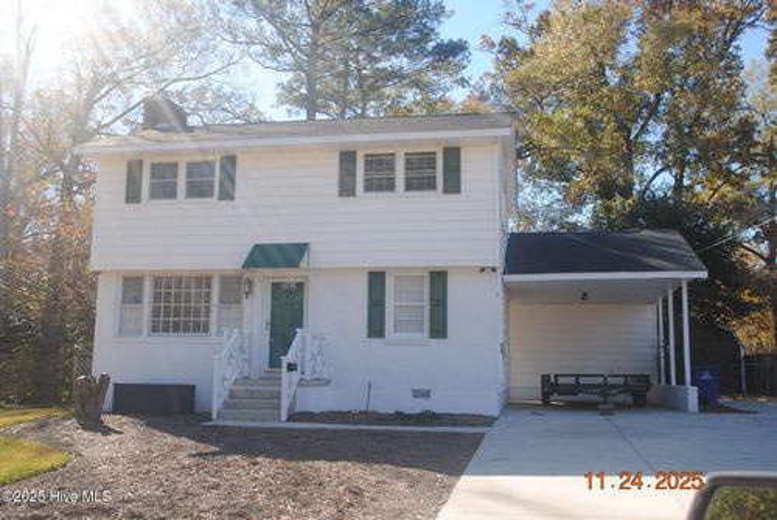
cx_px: 388
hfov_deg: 53.1
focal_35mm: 36
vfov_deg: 37.0
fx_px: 778
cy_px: 260
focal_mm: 24
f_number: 7.1
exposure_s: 1/200
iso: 100
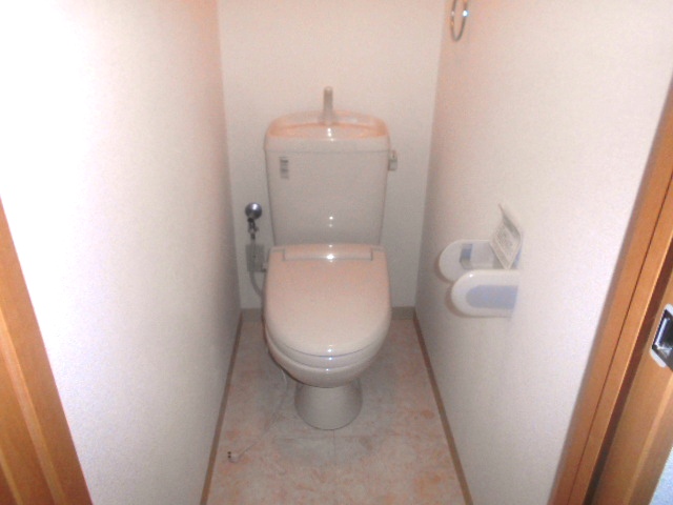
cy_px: 252
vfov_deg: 53.1
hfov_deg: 67.3
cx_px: 336
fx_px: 505
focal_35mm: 26
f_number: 8
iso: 280
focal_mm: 4.6
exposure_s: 1/30
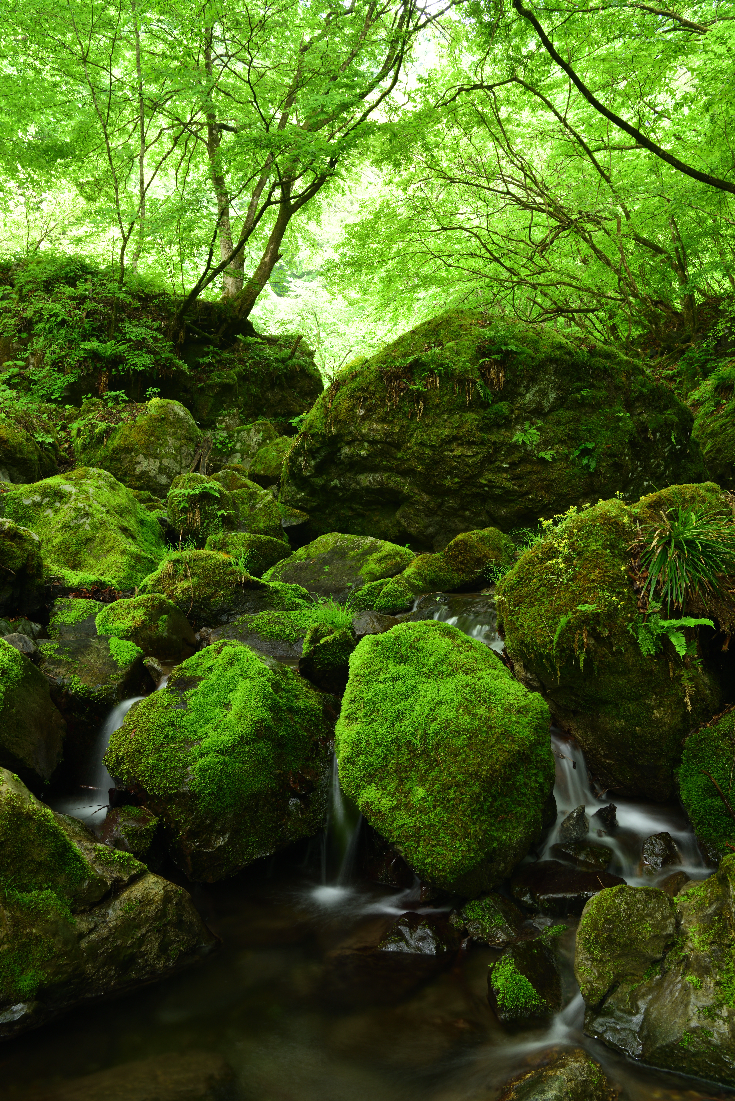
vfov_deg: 61.9
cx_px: 368
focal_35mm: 30
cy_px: 550
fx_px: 918
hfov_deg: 43.6
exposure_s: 1.6
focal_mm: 30
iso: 100
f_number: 11
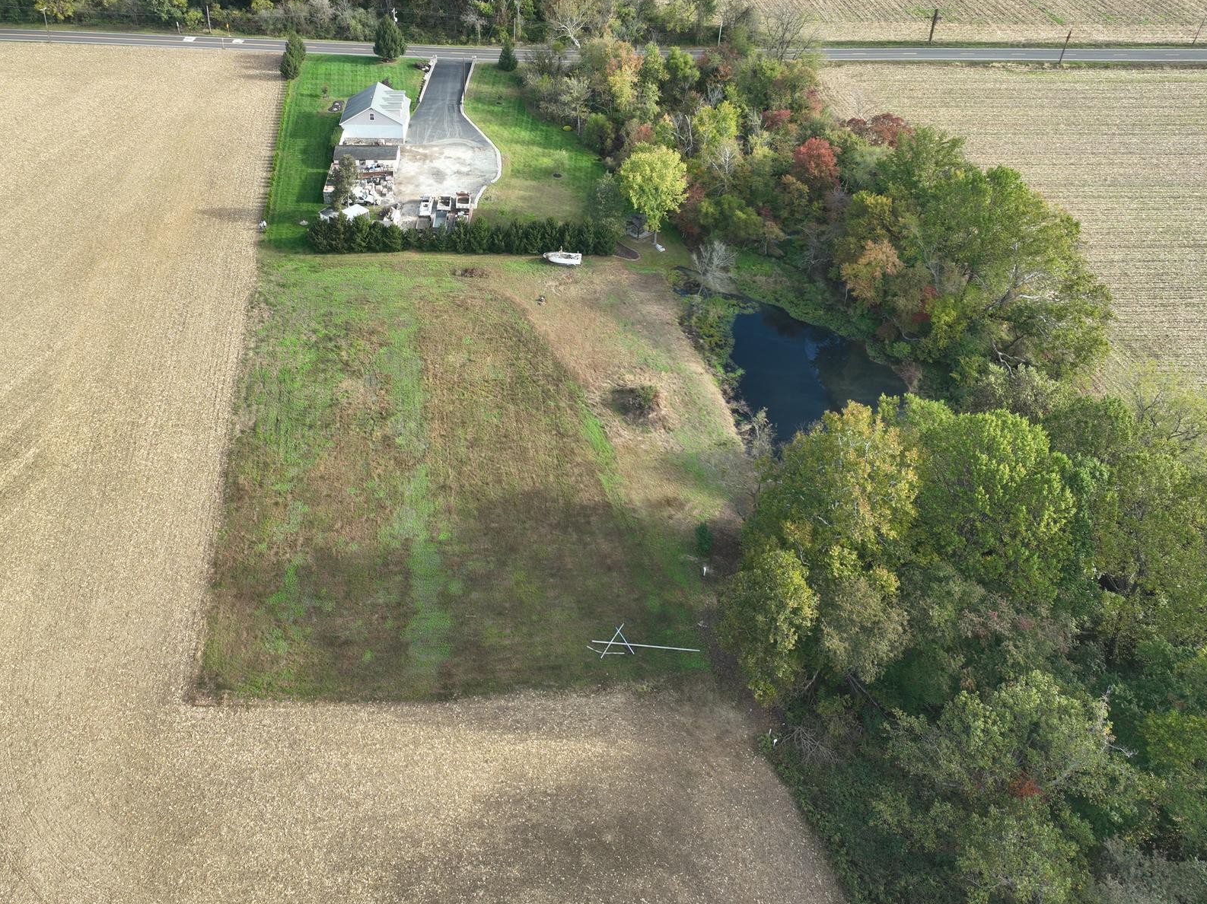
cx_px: 522
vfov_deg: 45.2
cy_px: 361
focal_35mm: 31
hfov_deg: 58.2
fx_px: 1080
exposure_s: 1/320
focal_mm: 12.29
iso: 100
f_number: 2.8
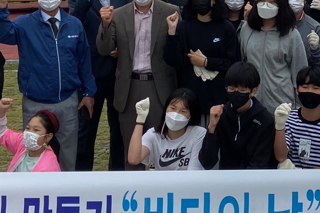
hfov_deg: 19.6
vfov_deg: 13.1
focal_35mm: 102
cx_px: 291
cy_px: -45
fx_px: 907
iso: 32
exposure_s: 1/1135
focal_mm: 4.25
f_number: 1.8
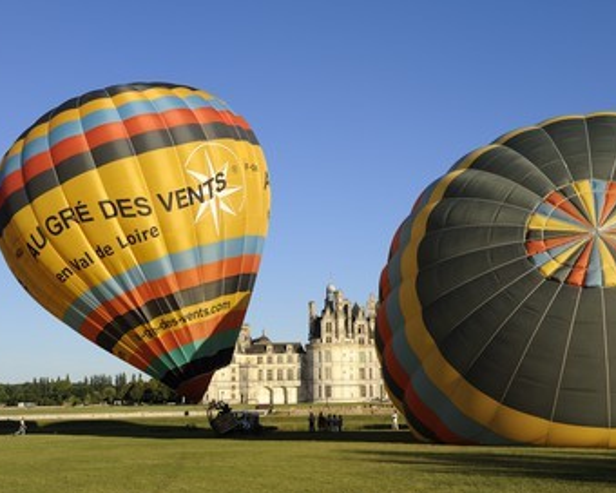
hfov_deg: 42.0
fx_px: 802
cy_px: 250
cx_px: 324
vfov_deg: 34.1
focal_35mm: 44
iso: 200
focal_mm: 38
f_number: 13
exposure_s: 1/160
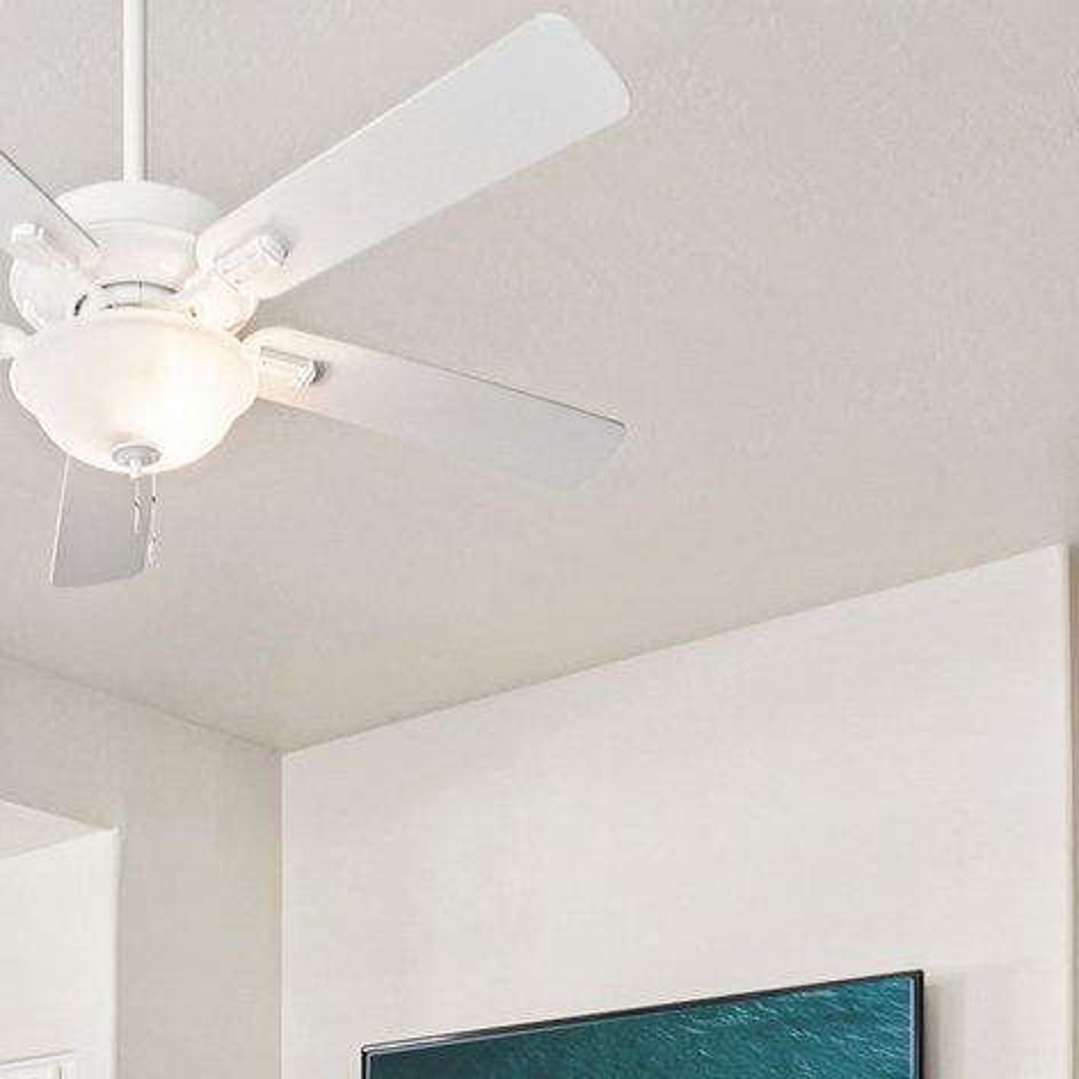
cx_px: 219
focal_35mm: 59
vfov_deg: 25.3
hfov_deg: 28.5
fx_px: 2081
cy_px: 1377
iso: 400
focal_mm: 16
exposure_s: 1/40
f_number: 8
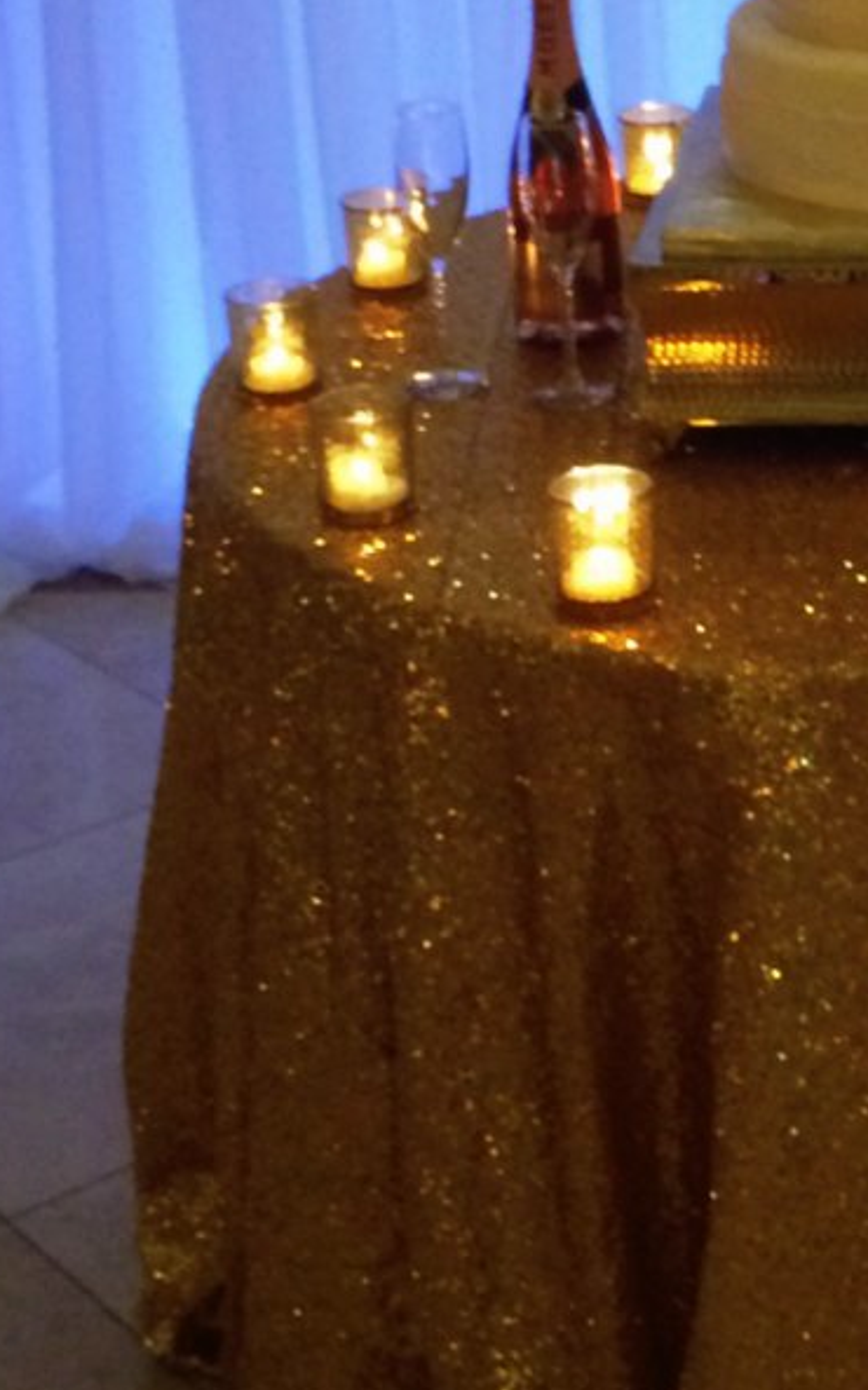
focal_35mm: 83
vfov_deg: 24.6
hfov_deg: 15.3
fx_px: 3145
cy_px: 319
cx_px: 964
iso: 320
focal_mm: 4.15
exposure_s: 1/20
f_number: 2.2
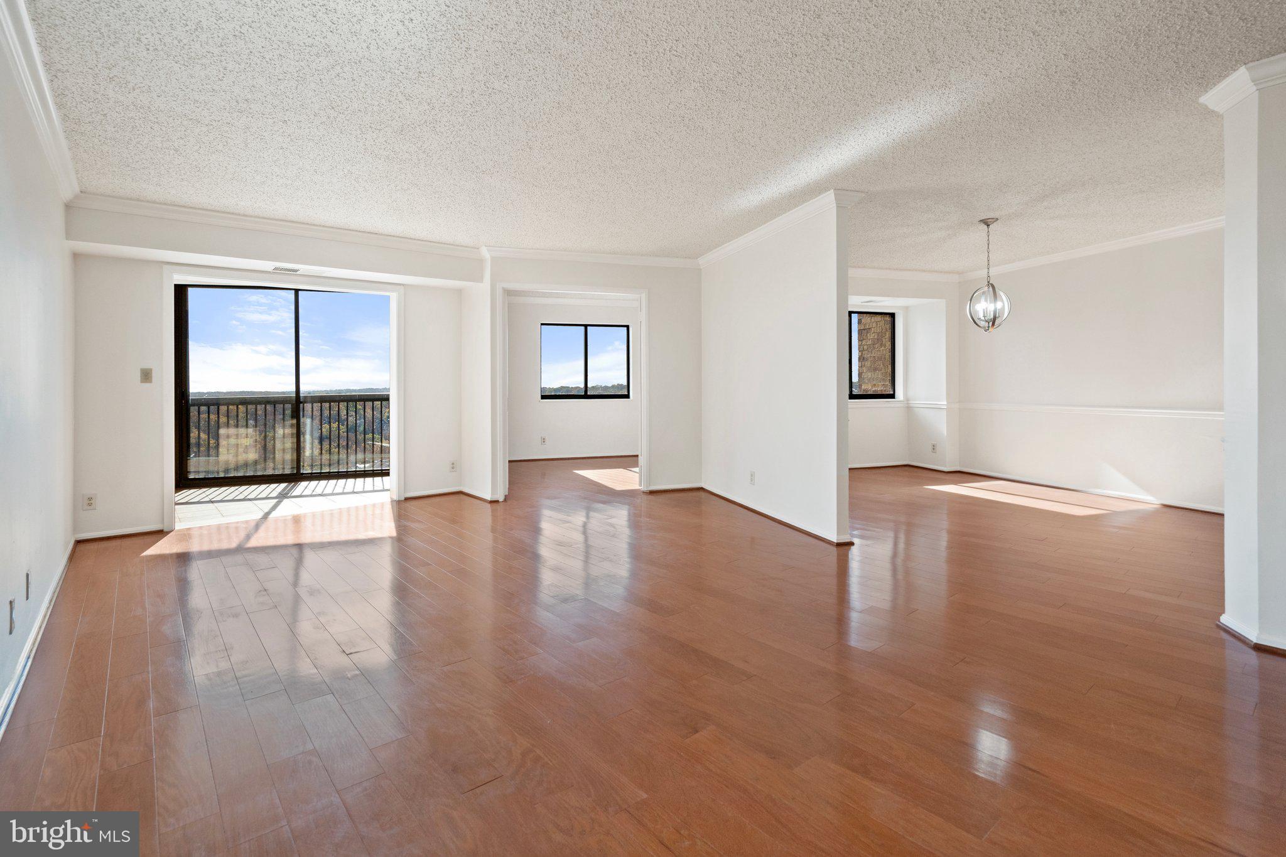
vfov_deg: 73.7
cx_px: 643
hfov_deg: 96.7
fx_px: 571
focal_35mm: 16
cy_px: 428
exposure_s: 1/80
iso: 500
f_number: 8
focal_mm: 16
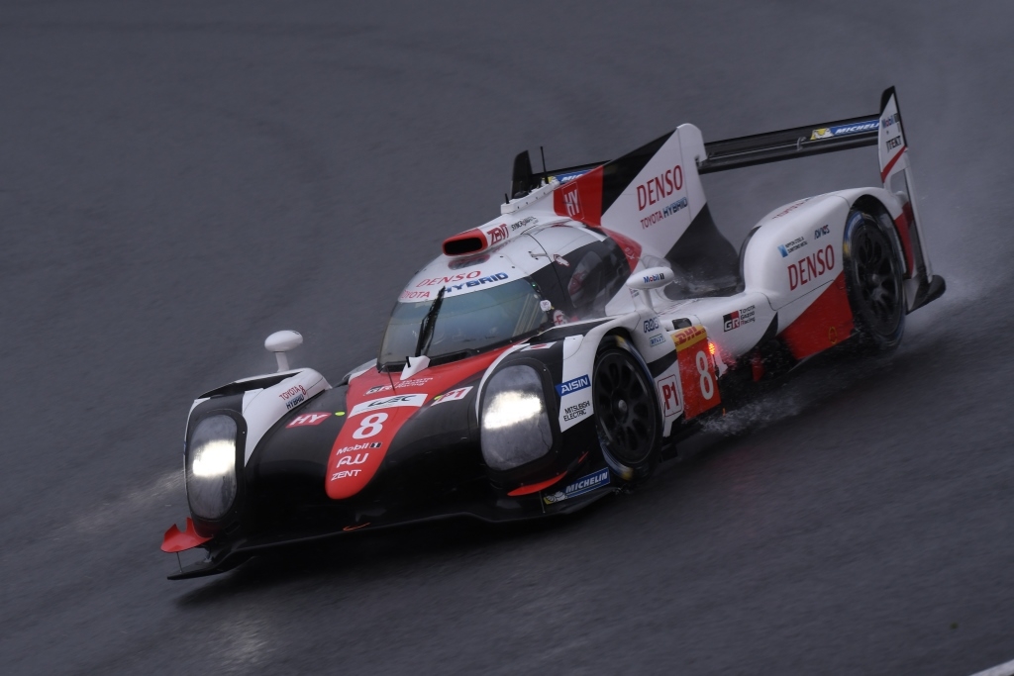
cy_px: 338
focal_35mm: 480
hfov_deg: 4.3
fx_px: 13521
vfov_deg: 2.9
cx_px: 507
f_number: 5.6
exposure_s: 1/400
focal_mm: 320
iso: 400
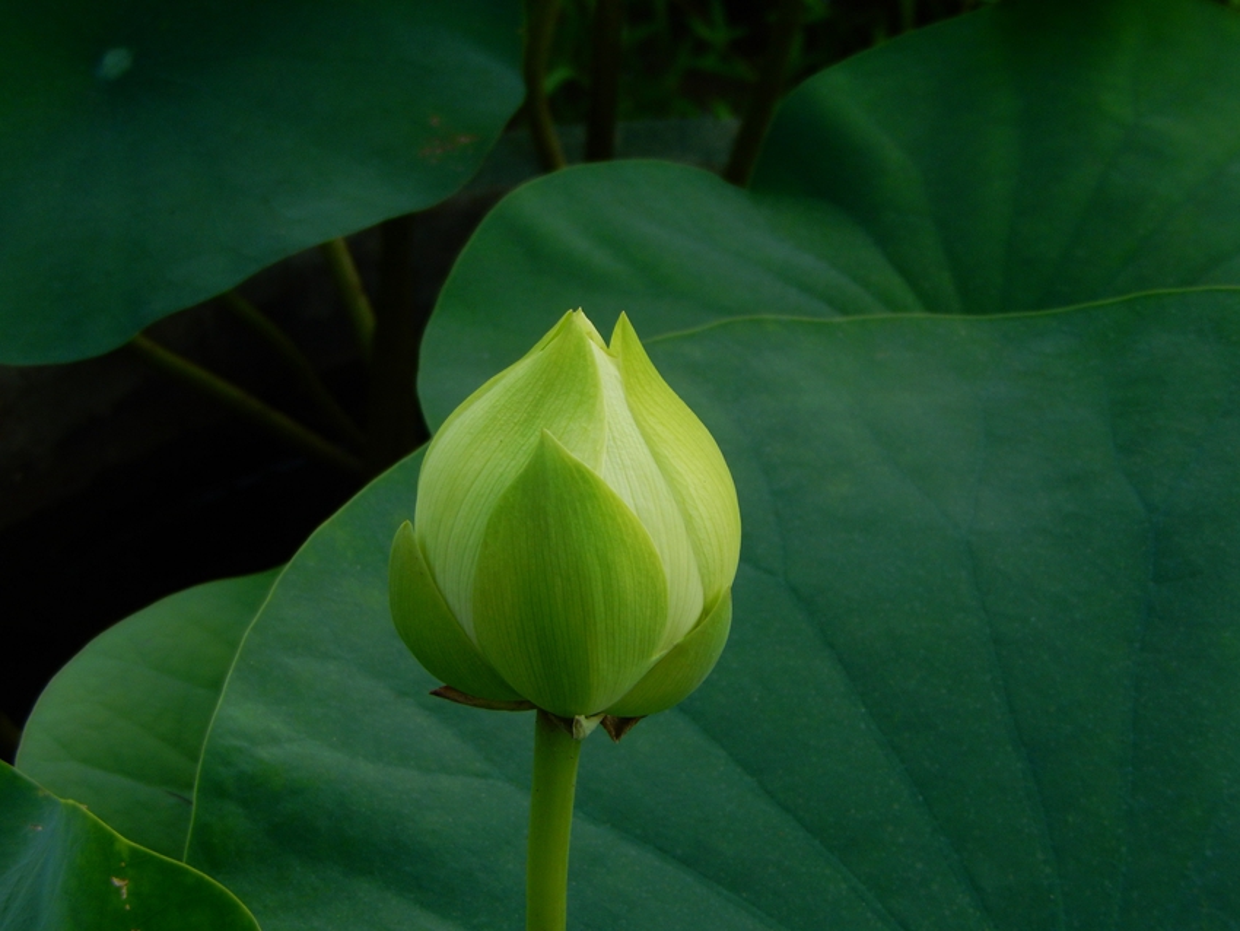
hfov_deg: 14.7
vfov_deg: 11.1
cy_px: 466
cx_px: 620
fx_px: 4801
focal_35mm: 134
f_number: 5.6
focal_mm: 24.1
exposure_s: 1/320
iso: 125
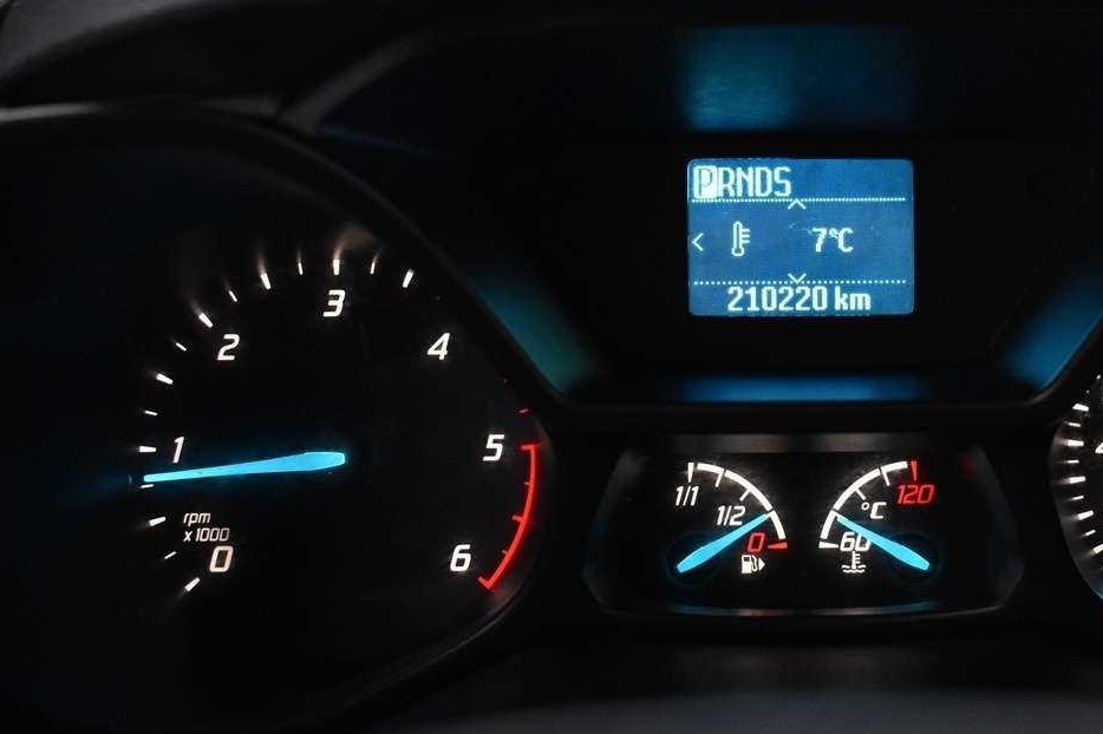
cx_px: 799
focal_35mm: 60
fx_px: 1834
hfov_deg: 33.0
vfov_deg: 22.7
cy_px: 347
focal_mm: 23
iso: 2200
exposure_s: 1/40
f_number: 3.8
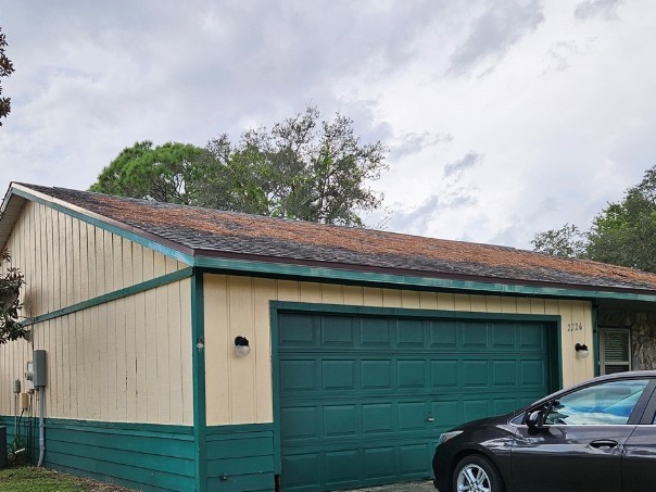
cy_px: 366
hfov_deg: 47.7
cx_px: 282
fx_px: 739
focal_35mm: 39
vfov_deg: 36.0
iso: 25
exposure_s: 1/531
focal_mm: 5.4
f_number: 1.8
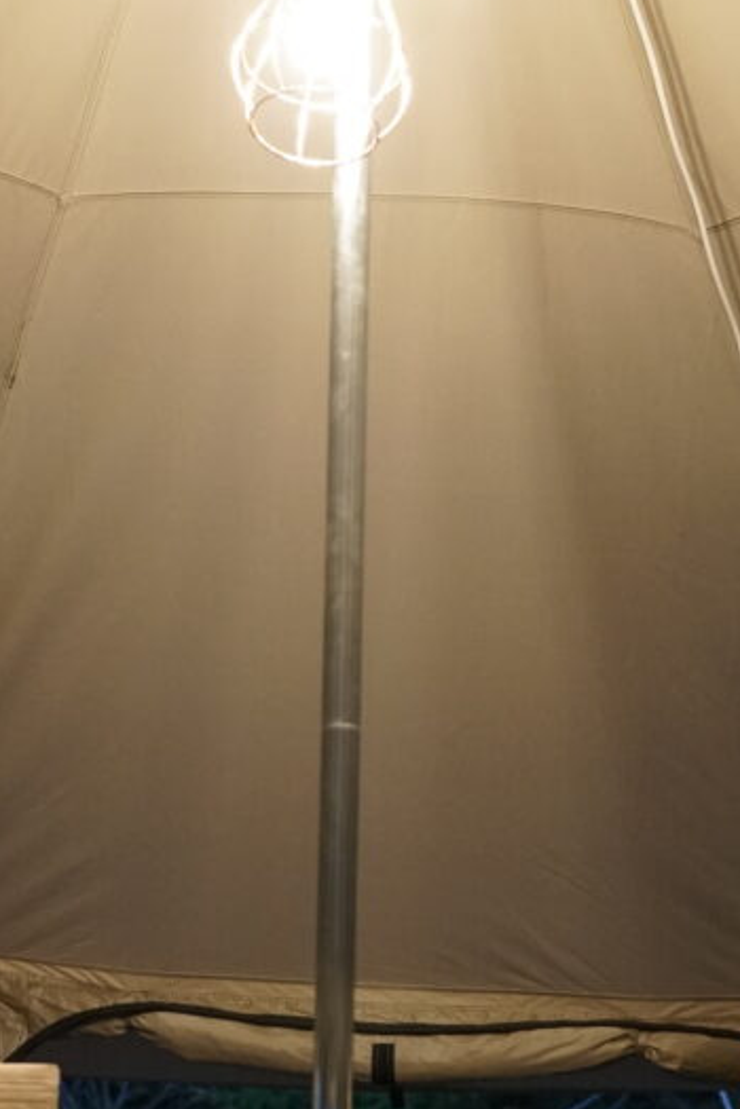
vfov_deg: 22.3
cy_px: 919
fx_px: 2775
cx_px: 355
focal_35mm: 90
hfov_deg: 15.2
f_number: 3.2
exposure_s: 1/60
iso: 2500
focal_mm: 35
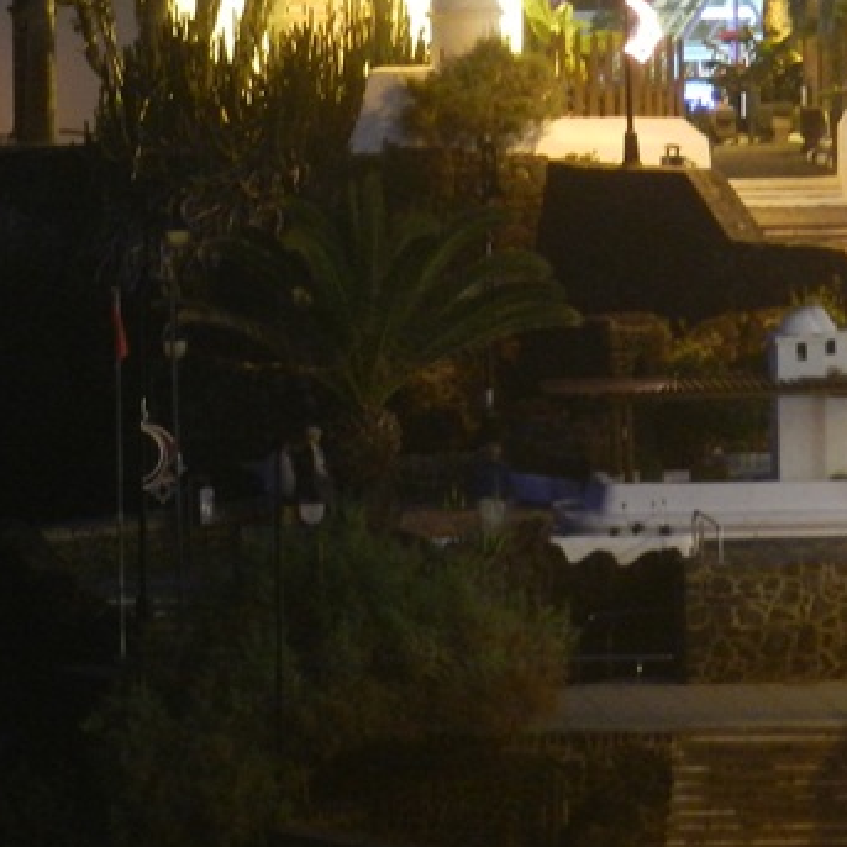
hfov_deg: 4.6
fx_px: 10603
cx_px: 348
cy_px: -49
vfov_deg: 4.6
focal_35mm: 383
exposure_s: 1
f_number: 5.1
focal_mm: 25.7
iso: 400
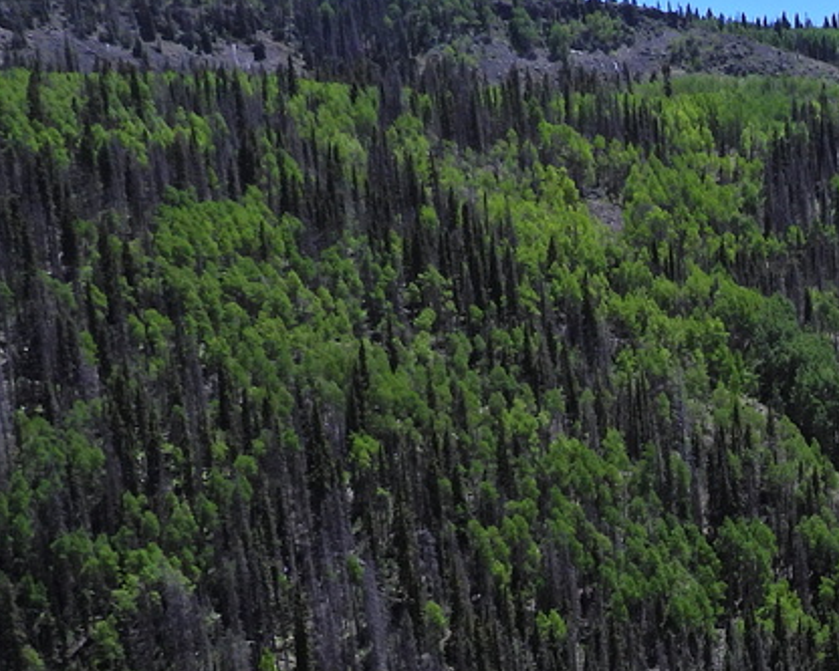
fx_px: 2235
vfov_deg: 16.6
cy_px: 729
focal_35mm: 90
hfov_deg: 18.9
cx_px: 1230
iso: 100
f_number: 3.5
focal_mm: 5.4
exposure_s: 1/1600
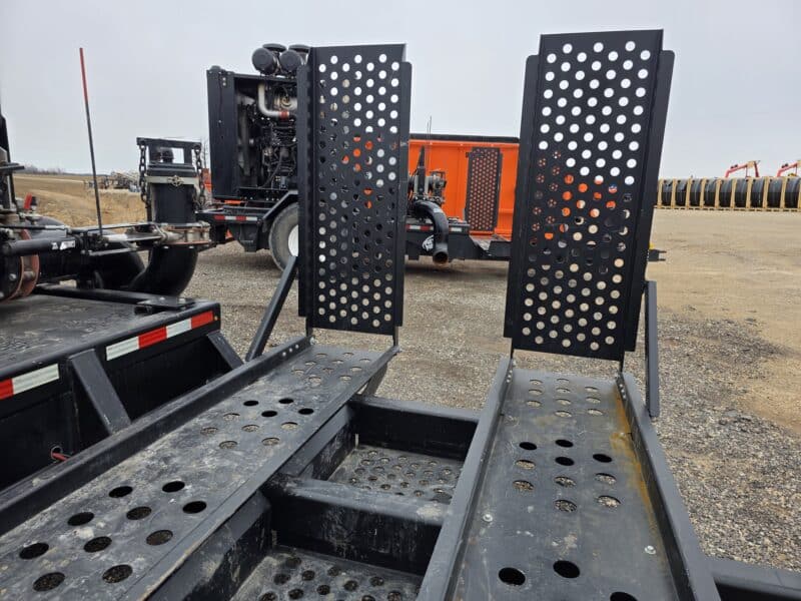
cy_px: 300
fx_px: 532
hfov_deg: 73.9
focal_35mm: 23
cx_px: 400
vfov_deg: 58.9
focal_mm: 6.3
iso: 80
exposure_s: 1/1476
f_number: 1.7
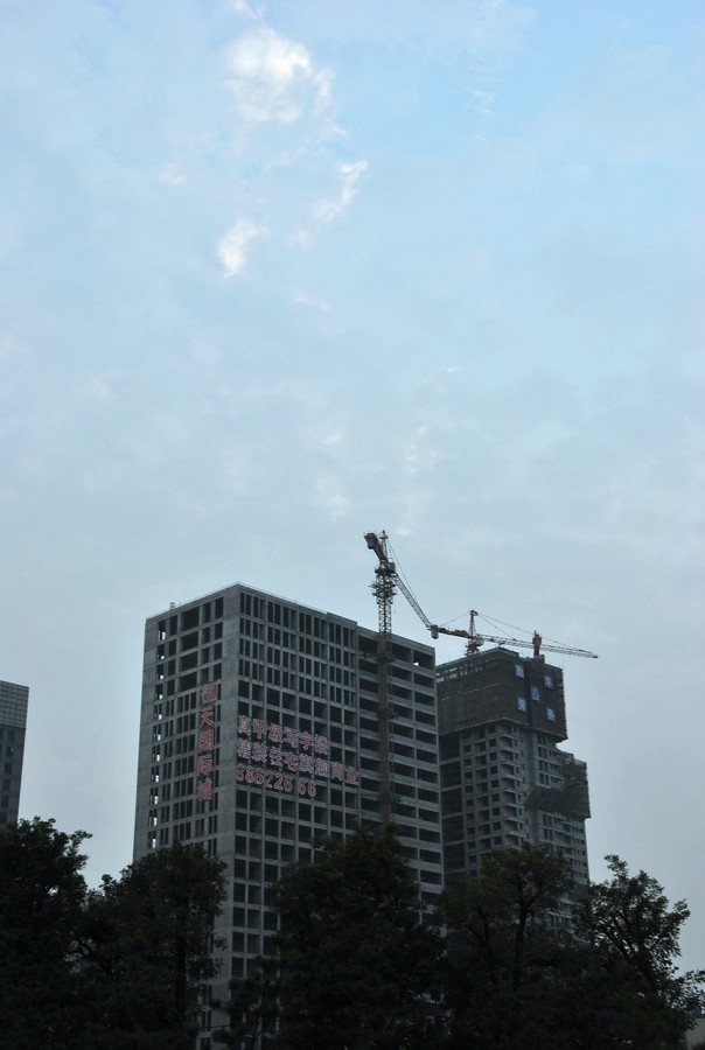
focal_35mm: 48
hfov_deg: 28.2
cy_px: 525
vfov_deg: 41.0
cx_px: 352
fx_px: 1403
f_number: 8
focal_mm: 32
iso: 100
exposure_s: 1/40
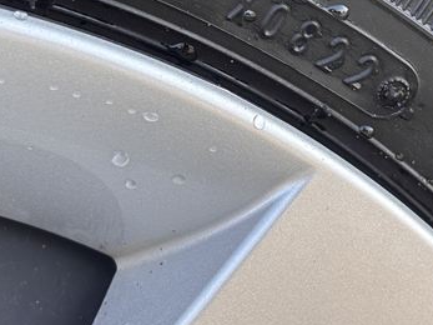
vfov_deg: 15.3
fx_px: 1200
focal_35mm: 96
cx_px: 272
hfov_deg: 20.4
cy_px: 70
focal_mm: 5.96
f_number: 1.6
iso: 50
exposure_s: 1/170
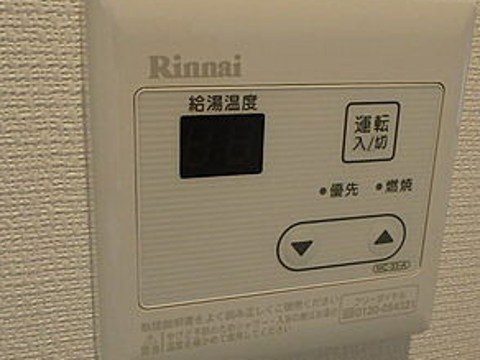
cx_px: 248
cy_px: 214
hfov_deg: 41.2
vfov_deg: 31.4
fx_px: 638
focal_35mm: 46
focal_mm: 3.7
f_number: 3.5
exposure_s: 1/40
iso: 200
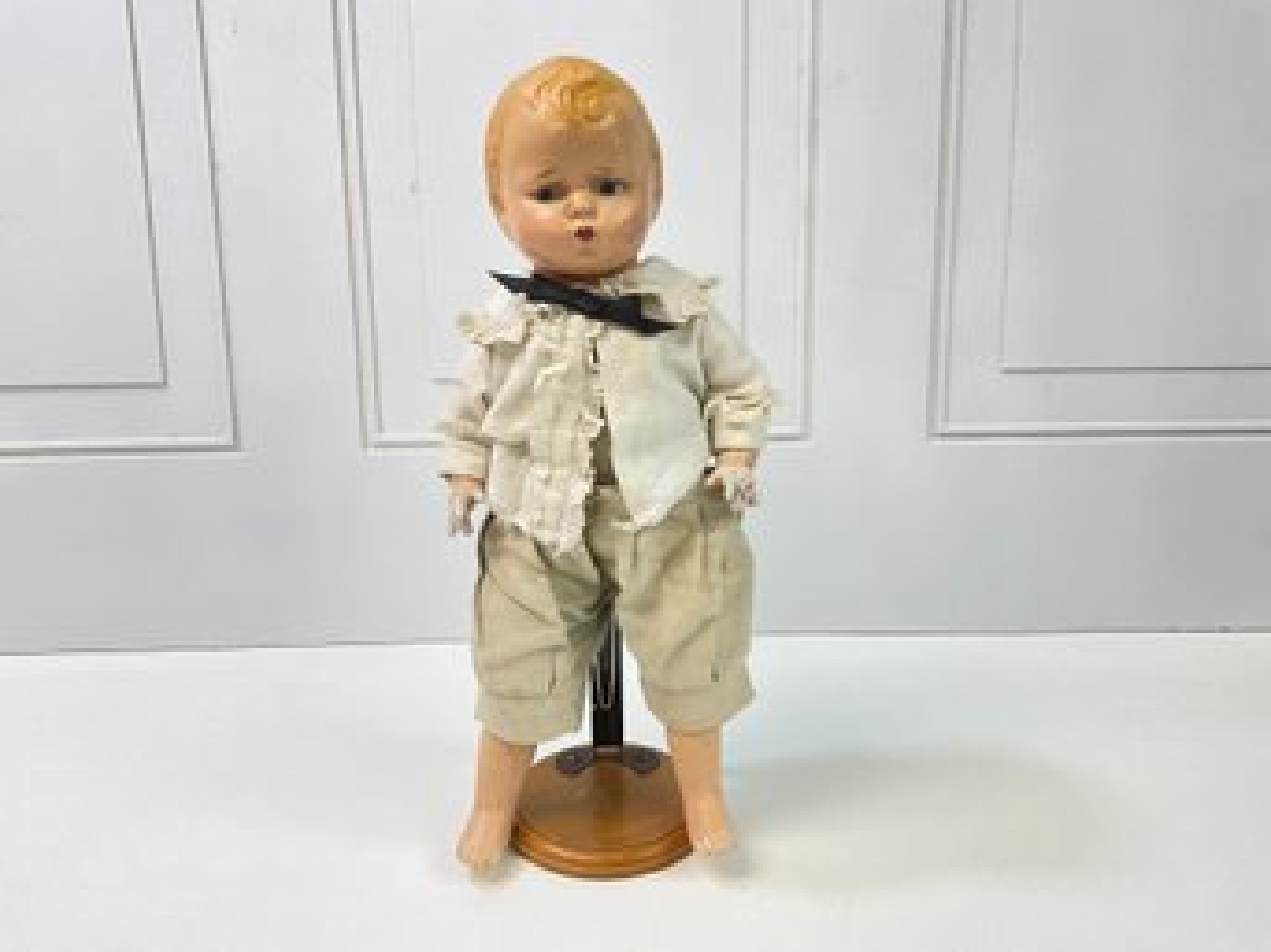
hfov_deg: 61.7
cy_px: 476
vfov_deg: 48.2
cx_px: 636
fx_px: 1064
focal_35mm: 29
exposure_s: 1/77
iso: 64
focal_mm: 3
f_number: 1.8
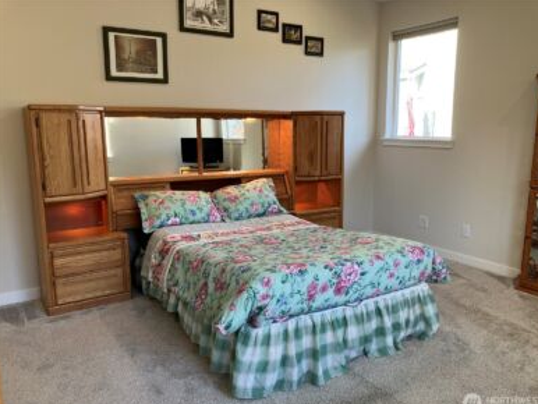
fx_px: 451
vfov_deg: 48.3
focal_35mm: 29
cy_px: 208
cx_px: 275
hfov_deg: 61.6
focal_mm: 3.99
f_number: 1.8
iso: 50
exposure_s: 1/60
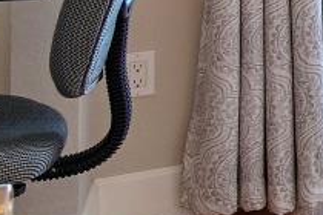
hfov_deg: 11.4
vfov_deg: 11.3
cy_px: -249
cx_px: 960
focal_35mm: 107
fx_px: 960
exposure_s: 1/2
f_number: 8
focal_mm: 10
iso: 200
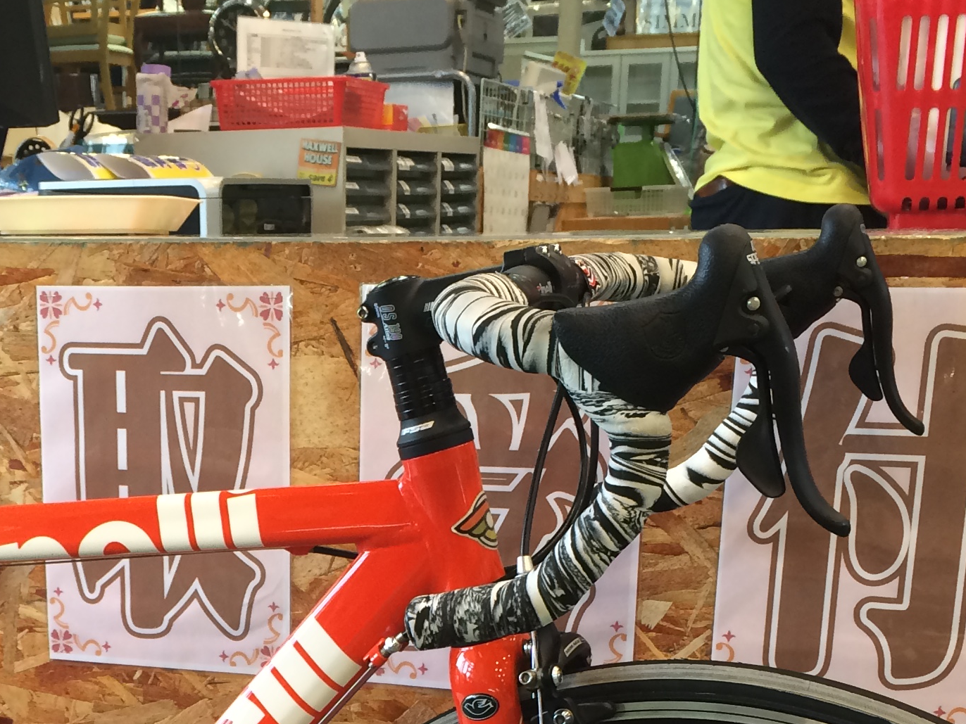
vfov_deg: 20.1
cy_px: 851
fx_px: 1926
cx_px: 204
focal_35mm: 69
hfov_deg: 27.6
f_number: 2.2
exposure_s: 1/30
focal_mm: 4.15
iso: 50
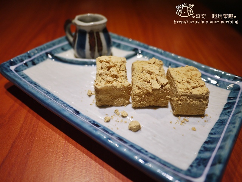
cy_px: 91
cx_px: 121
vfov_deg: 49.7
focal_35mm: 28
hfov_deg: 63.4
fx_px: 196
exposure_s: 1/60
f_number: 2.5
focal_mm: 14
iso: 200
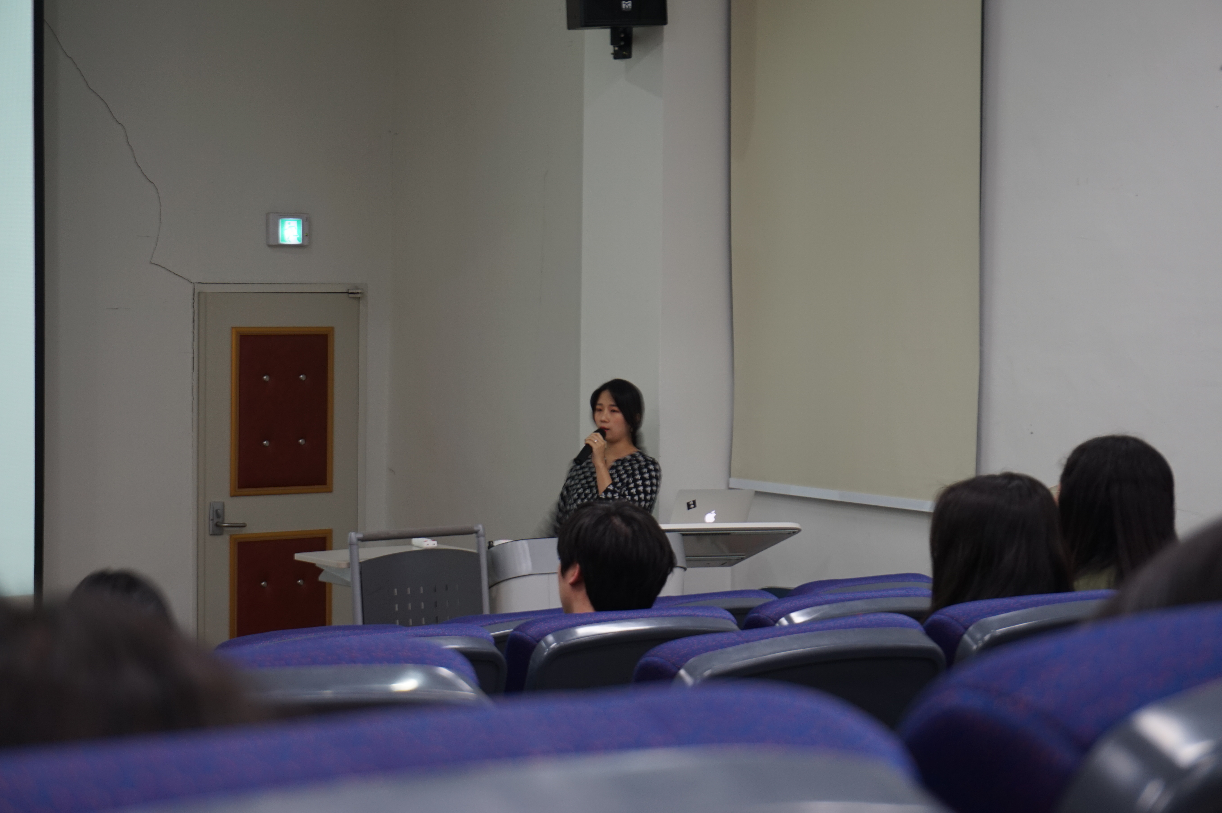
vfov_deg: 18.2
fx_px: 2544
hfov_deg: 27.0
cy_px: 406
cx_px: 611
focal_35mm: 75
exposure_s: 1/8
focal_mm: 50
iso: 200
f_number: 5.6
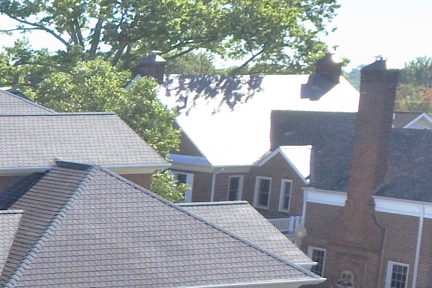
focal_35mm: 82
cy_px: 233
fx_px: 984
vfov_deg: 16.5
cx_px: -375
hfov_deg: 18.5
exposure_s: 1/1155
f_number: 2.8
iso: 100
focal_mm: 3.61
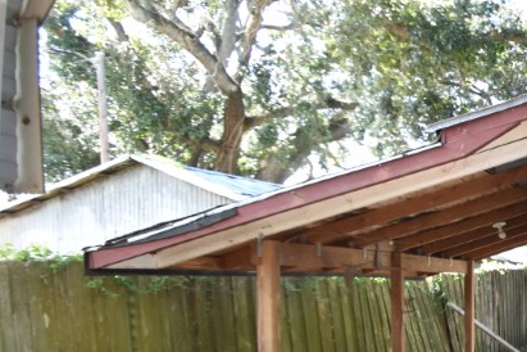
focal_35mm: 42
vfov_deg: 30.8
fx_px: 615
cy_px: 297
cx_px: 704
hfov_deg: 32.8
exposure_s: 1/350
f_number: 3.5
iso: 800
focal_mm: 10
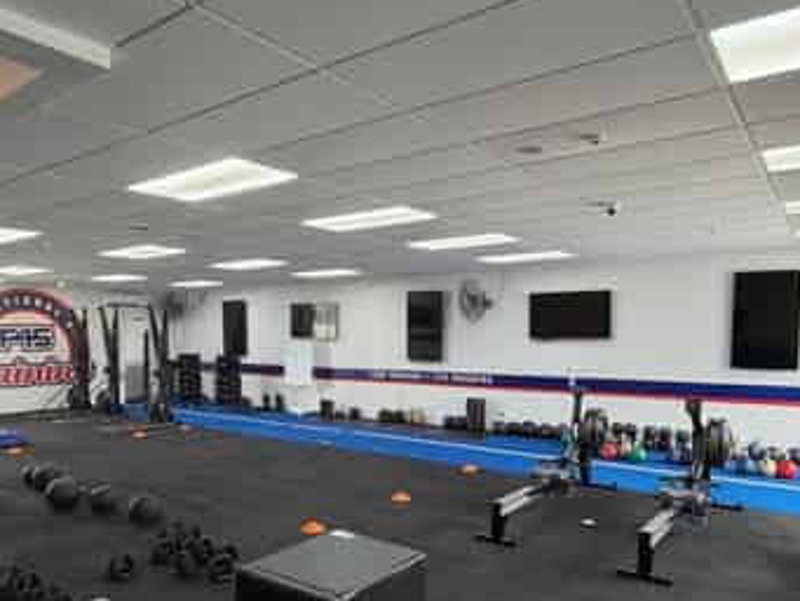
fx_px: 624
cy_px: 363
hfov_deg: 65.1
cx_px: 357
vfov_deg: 51.0
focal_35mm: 27
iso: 125
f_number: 2.2
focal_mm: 2.22
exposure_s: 1/100
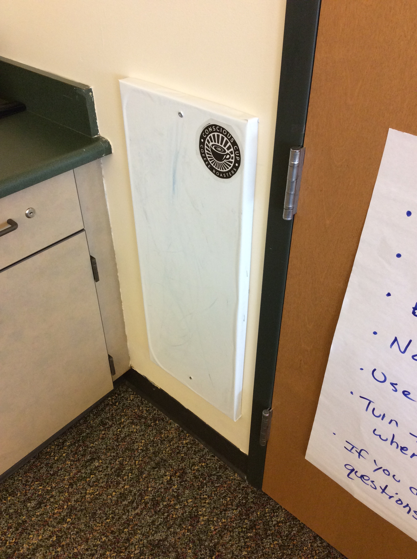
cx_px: 208
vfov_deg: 56.9
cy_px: 280
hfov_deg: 44.1
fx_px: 515
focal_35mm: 32
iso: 100
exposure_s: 1/24
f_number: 2.4
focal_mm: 3.3
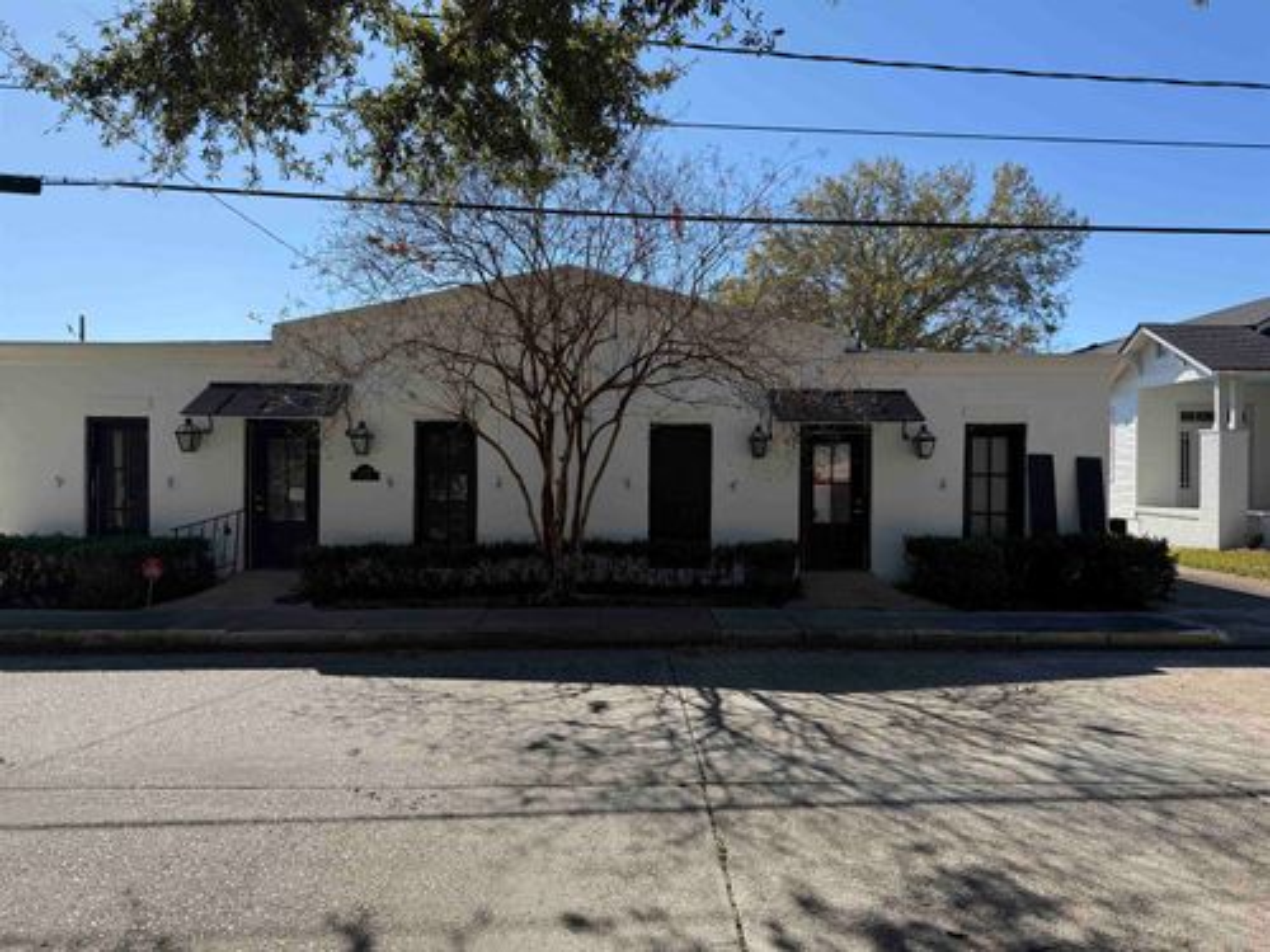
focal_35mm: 24
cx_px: 635
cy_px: 476
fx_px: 881
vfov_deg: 56.8
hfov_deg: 71.6
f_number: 1.78
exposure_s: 1/3759
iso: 80
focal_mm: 6.76
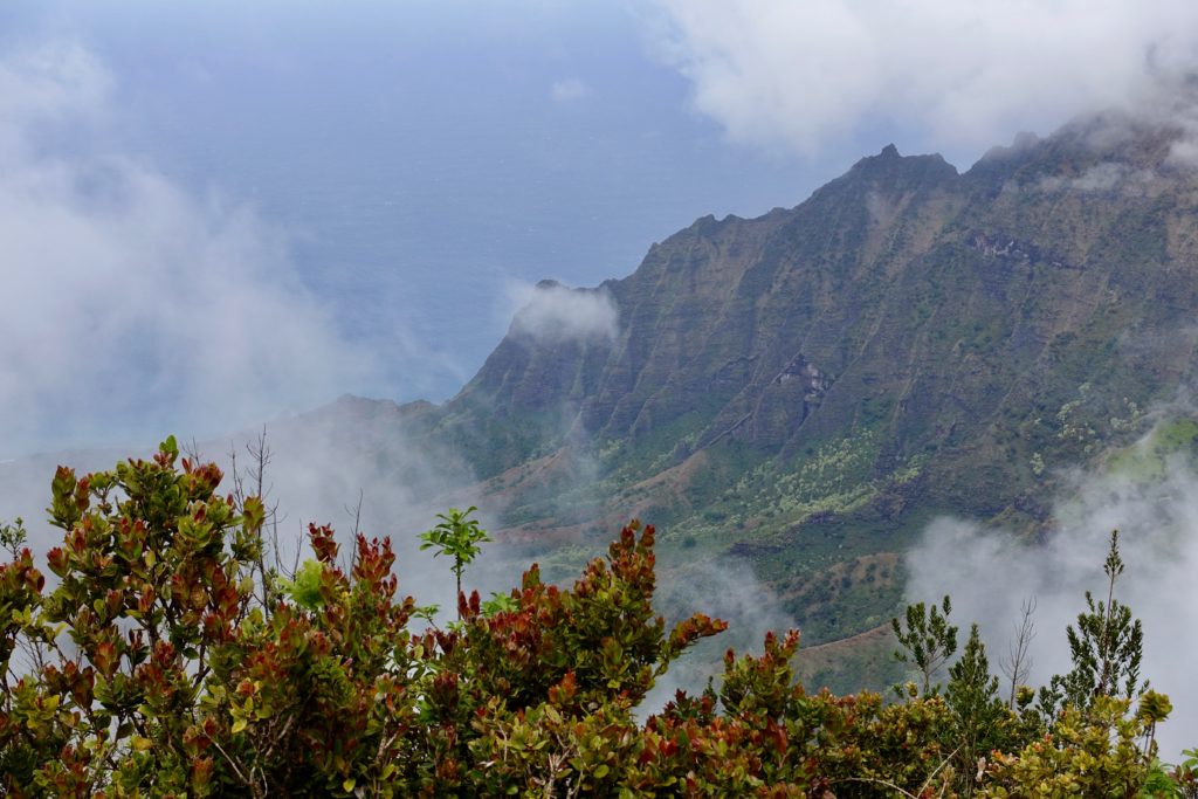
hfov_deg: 41.9
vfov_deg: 28.7
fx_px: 1564
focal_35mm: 47
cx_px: 599
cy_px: 400
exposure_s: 1/500
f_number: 5.6
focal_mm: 17.27
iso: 125
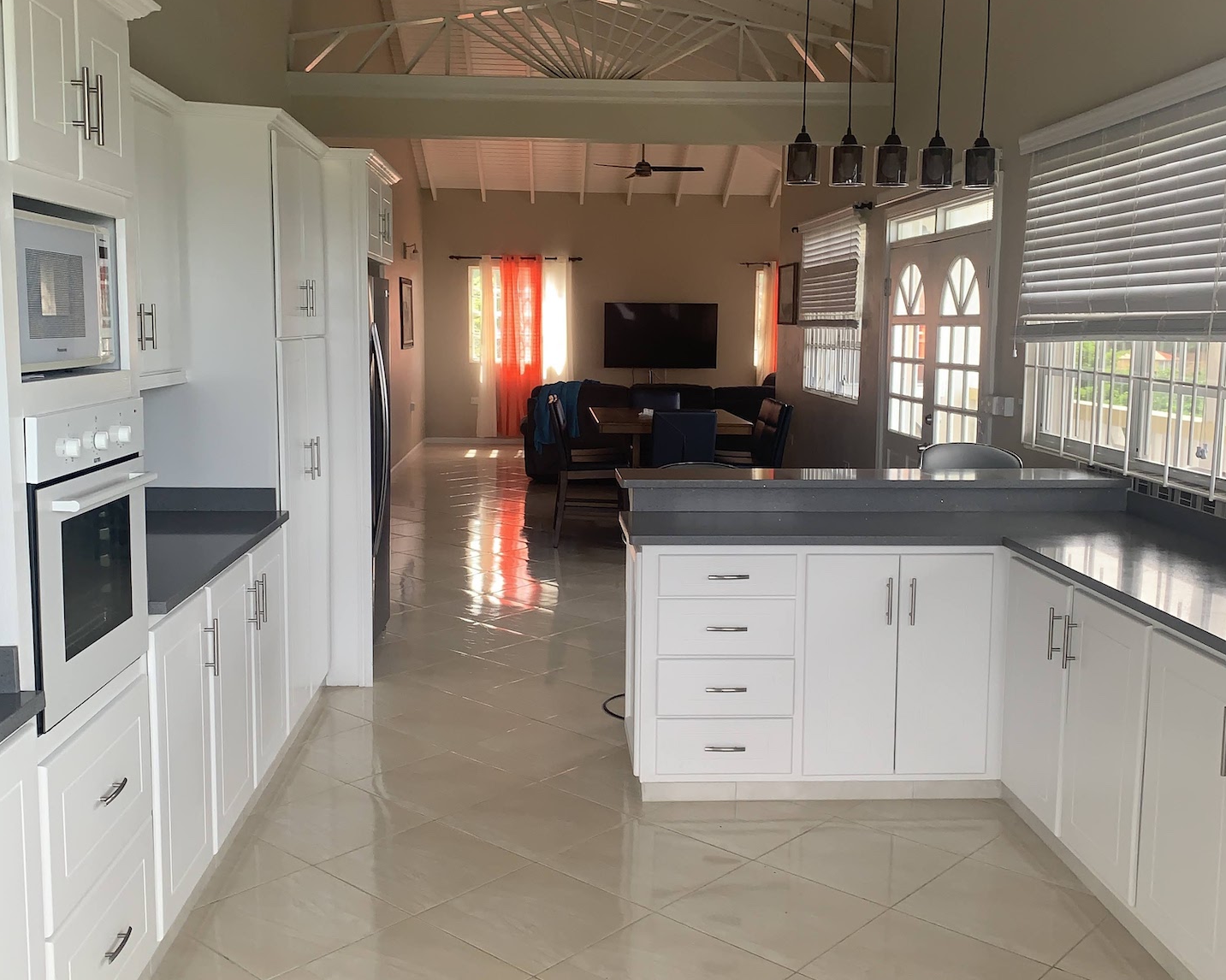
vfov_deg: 43.3
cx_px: 613
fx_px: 1234
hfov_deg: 52.9
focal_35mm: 34
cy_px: 494
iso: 50
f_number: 1.8
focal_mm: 4.25
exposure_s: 1/121
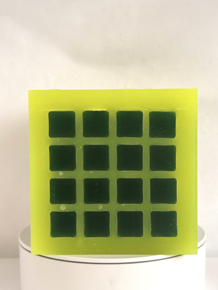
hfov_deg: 30.3
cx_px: 109
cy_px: 145
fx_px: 403
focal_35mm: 48
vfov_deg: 39.7
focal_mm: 6.76
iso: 64
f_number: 1.78
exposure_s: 1/209
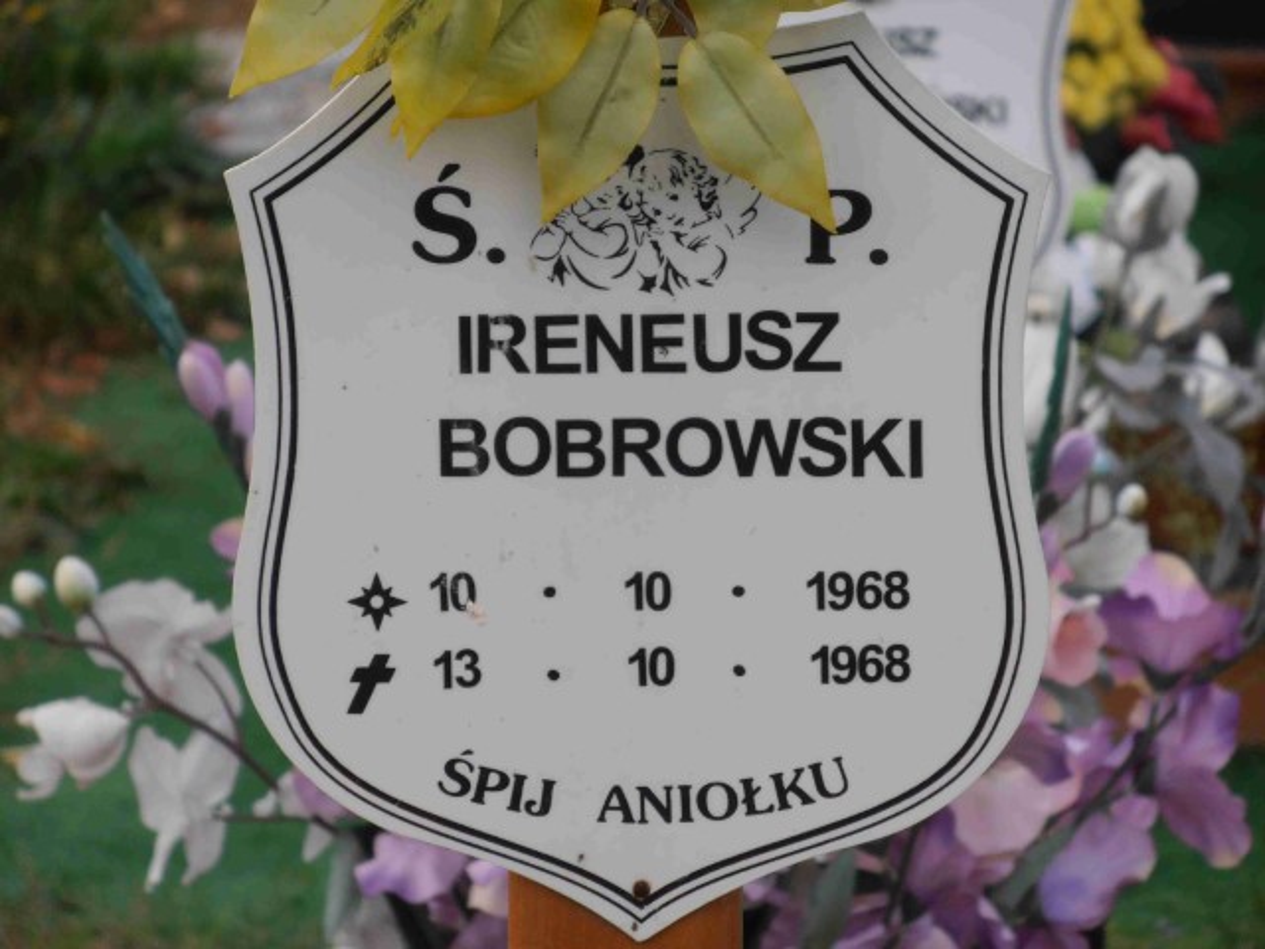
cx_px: 632
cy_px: 474
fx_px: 8771
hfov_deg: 8.2
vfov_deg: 6.2
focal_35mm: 240
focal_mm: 42.54
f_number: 5.7
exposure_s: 1/200
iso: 100
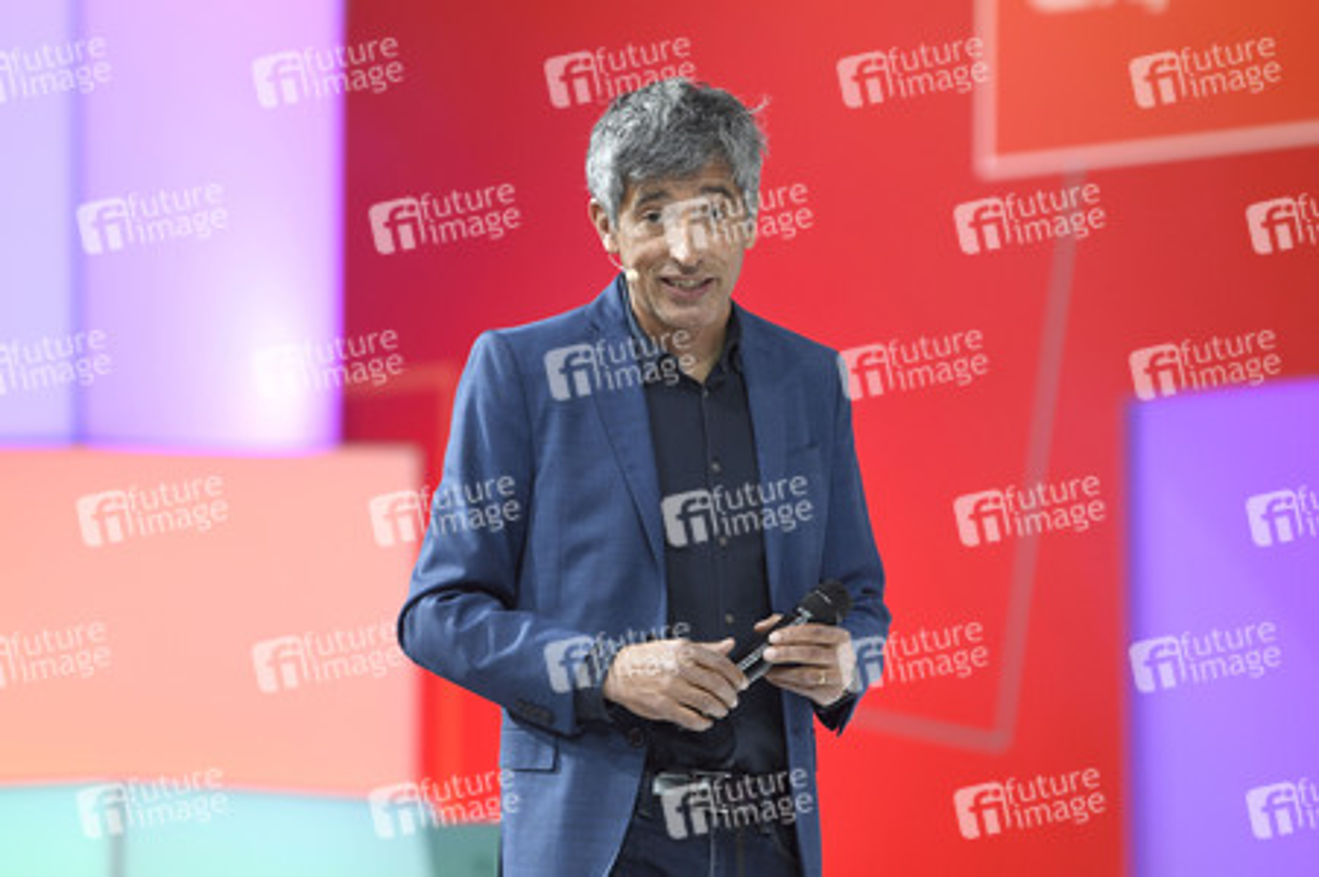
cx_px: 660
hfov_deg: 11.4
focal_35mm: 180
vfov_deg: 7.6
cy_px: 438
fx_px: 6590
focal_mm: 180
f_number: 4
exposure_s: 1/400
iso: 1000
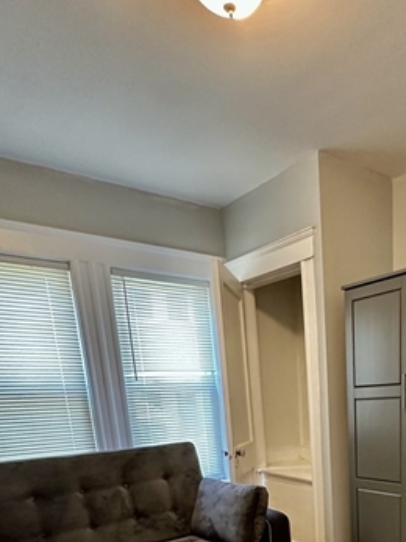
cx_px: 328
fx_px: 485
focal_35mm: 31
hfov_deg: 43.2
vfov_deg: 49.2
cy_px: 526
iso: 320
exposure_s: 1/60
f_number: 2.2
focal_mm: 2.22
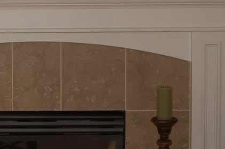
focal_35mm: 187
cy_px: 41
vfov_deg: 7.3
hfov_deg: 11.0
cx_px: 22
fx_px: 1166
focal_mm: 35
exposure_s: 1/60
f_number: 4
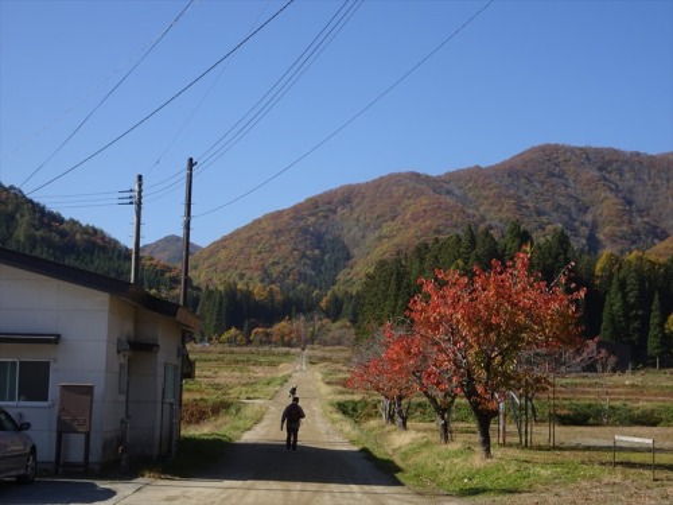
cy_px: 252
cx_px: 336
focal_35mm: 56
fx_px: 1089
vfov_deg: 26.1
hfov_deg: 34.3
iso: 80
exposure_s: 1/500
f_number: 4.5
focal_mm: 9.52
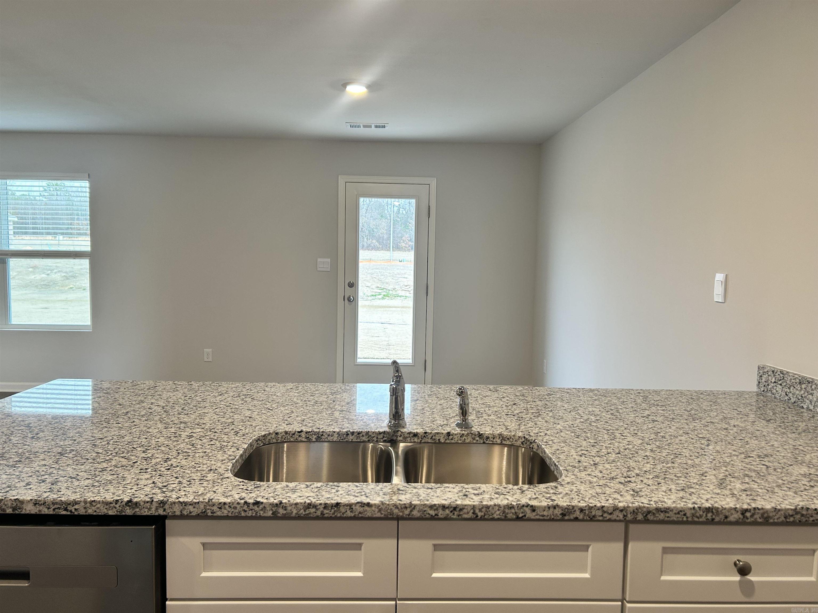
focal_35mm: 26
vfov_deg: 53.1
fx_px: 614
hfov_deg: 67.3
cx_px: 409
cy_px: 306
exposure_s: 1/60
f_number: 1.5
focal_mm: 5.7
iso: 64
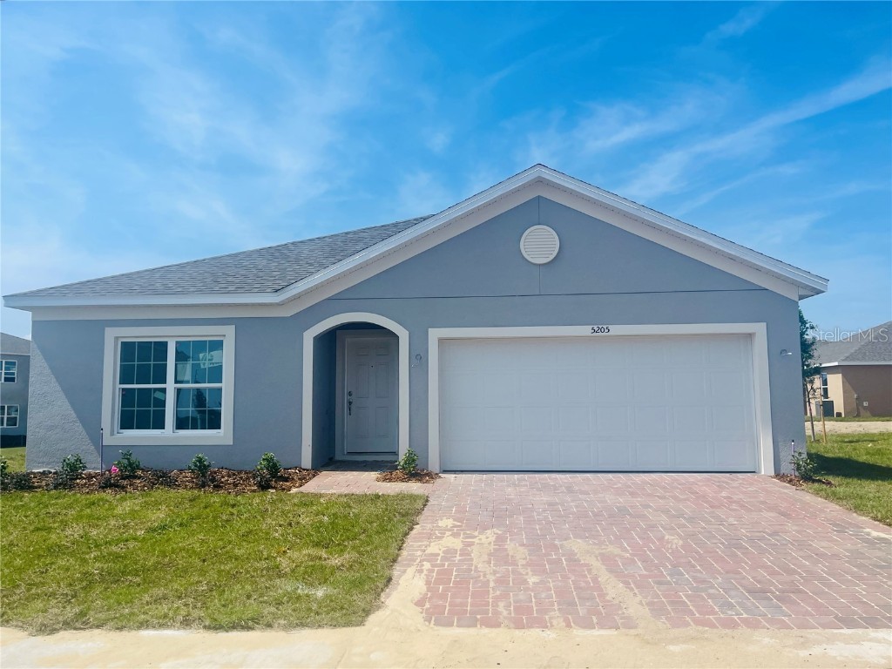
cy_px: 334
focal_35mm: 26
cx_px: 446
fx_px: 670
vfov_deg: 53.1
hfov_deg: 67.3
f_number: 1.6
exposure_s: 1/5376
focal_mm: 5.1
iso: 32
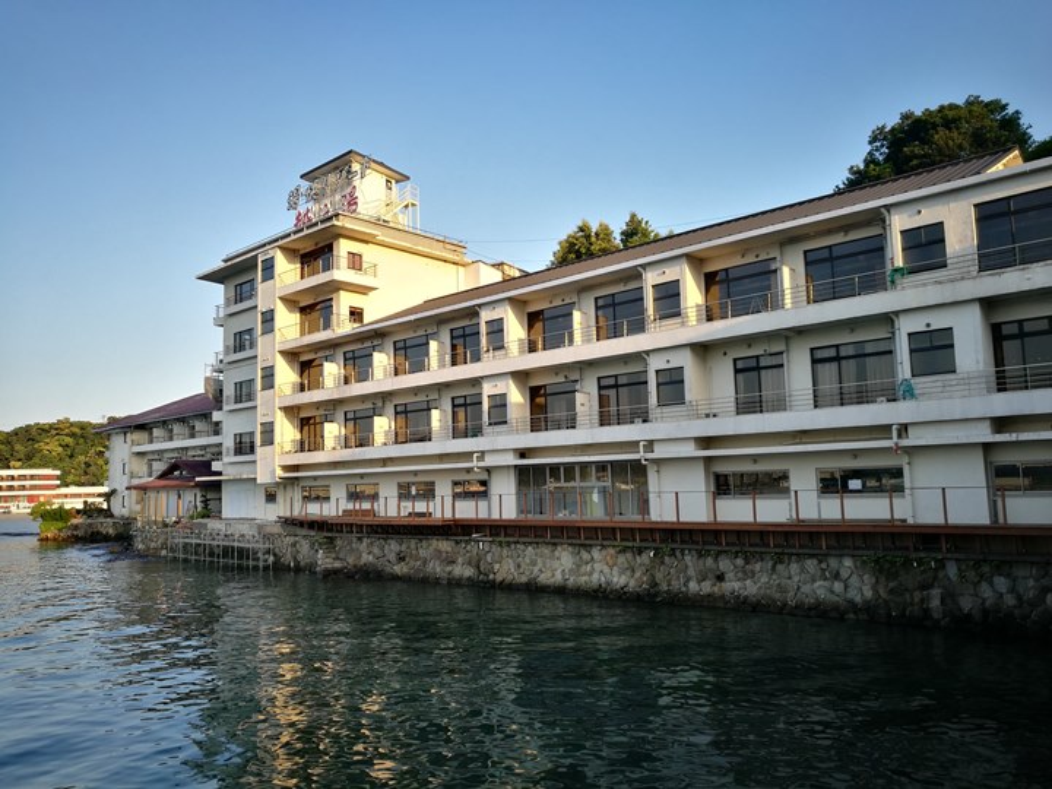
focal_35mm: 27
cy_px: 394
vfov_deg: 51.4
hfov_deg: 65.3
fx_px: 821
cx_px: 526
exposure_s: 1/244
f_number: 2.2
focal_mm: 4.5
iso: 50
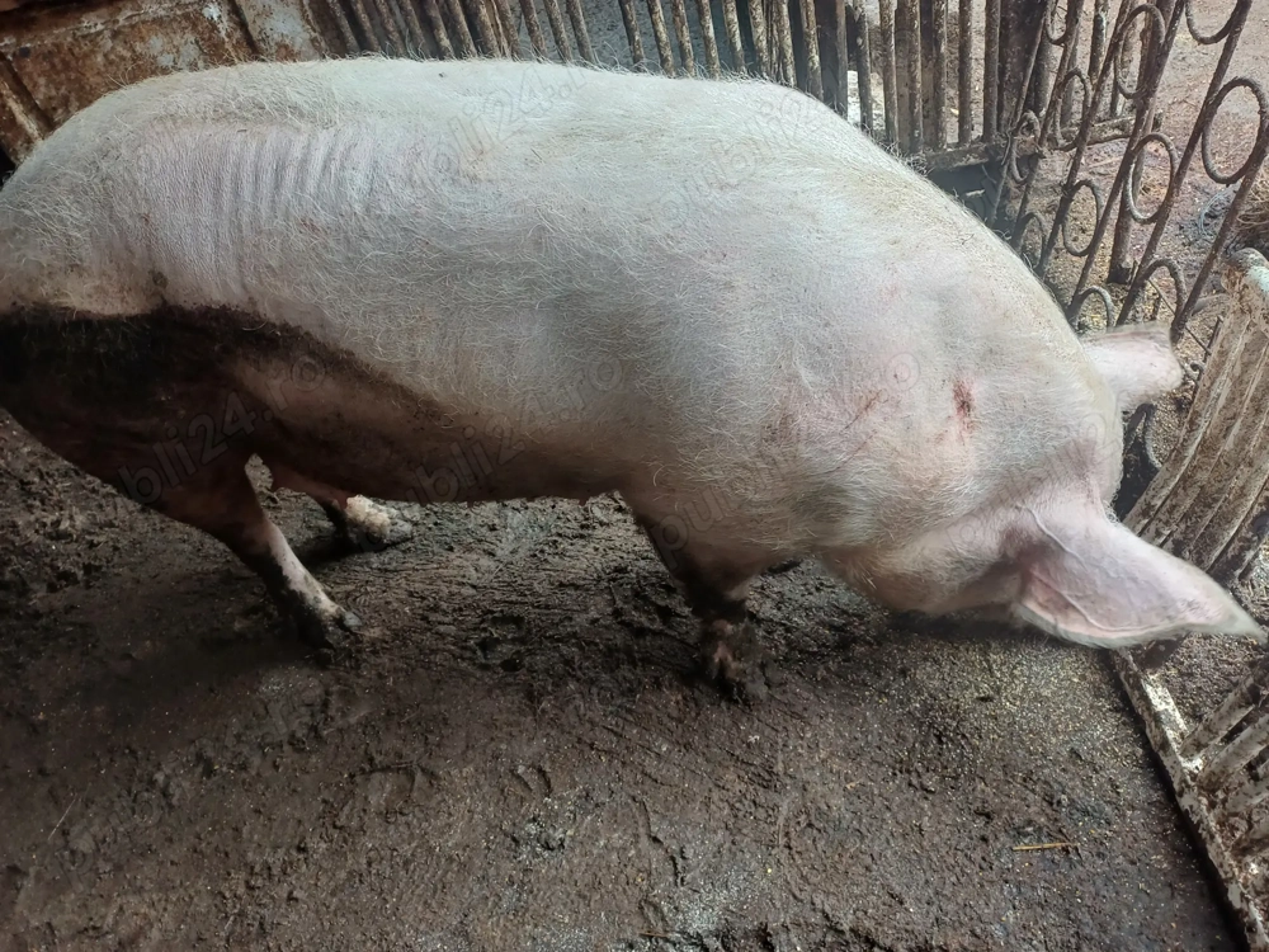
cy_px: 476
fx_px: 916
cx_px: 634
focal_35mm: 25
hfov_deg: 69.4
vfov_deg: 54.9
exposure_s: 1/50
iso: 64
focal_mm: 4.65
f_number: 1.8
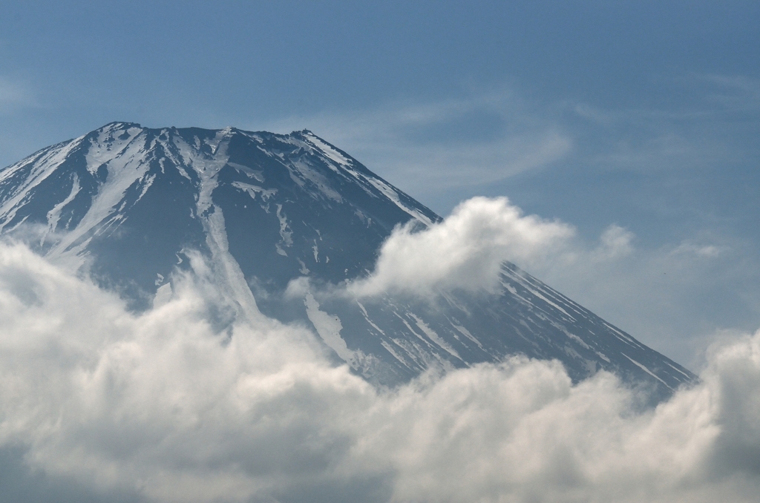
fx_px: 4266
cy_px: 252
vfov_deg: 6.8
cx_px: 380
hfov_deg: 10.2
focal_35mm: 202
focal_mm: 135
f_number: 11
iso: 100
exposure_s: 1/3200
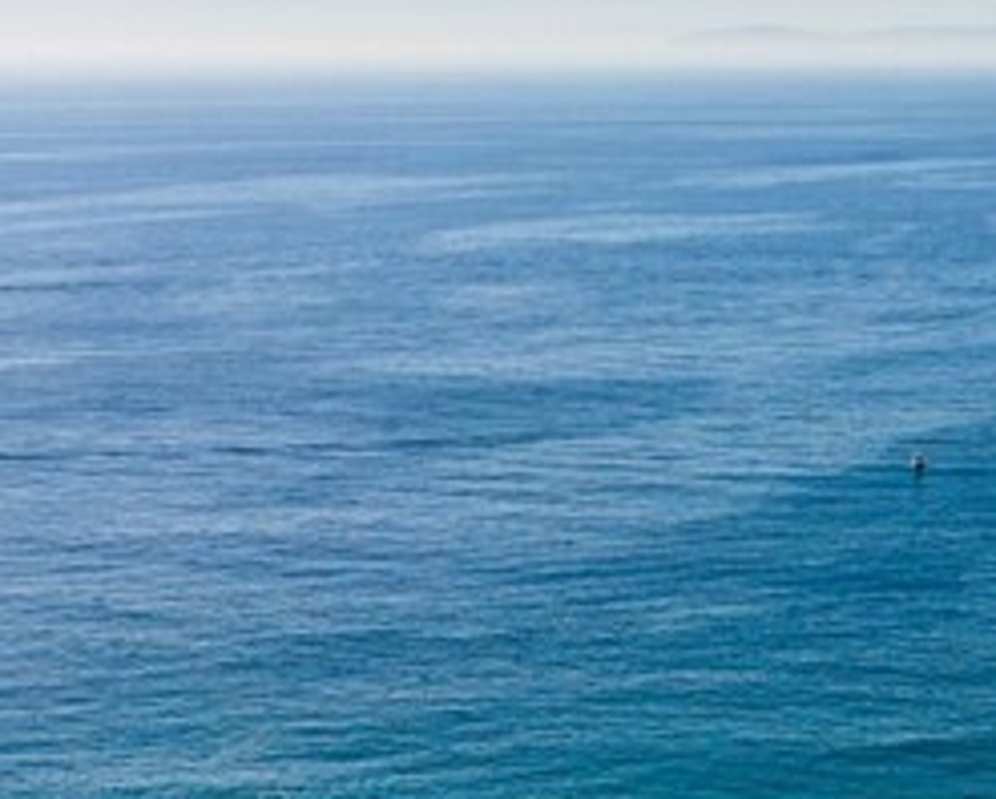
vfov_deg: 15.9
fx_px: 2862
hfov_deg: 18.6
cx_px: 1222
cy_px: 456
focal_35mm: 97
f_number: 2.8
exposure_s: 1/640
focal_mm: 4.5
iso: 100
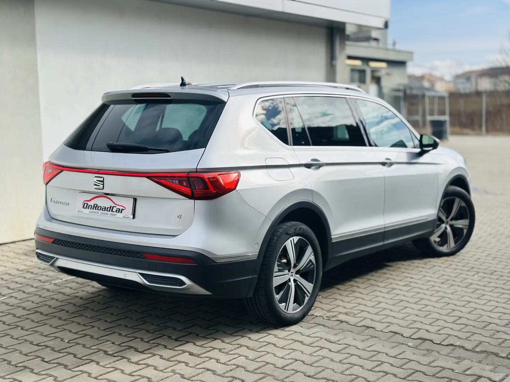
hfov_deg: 39.7
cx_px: 255
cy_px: 191
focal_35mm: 48
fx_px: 707
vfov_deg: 30.3
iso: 100
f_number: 1.78
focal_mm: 6.86
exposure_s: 1/3876
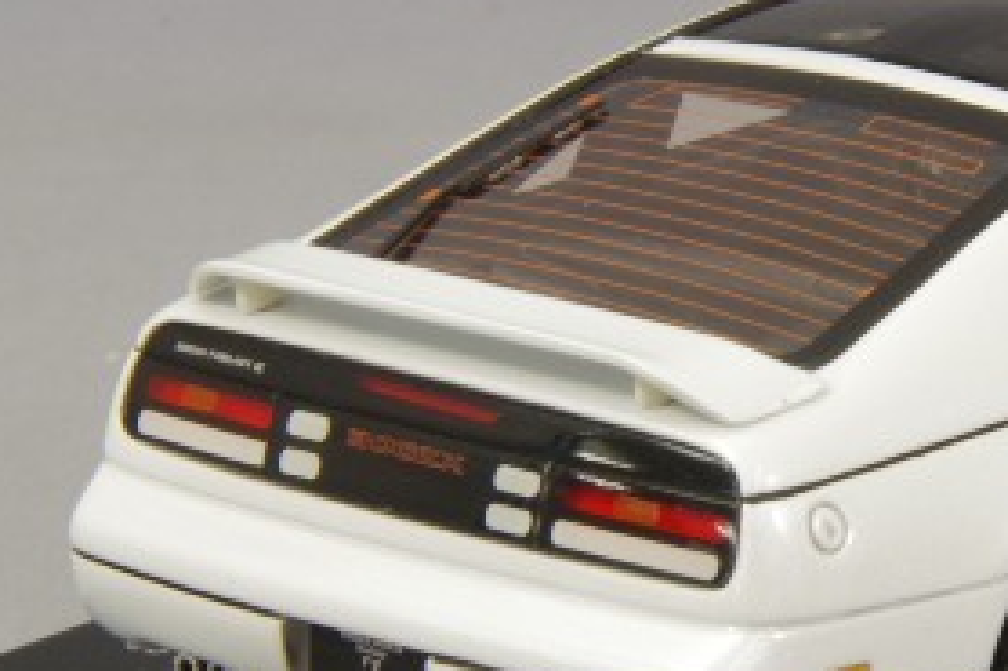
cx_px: 961
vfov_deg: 5.3
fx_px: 7219
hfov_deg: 8.0
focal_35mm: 258
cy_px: 390
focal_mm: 75
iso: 800
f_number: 32
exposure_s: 1/3.33
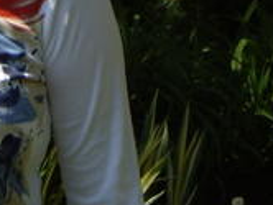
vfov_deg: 2.7
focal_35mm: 544
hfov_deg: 3.6
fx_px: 4296
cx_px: -25
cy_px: -180
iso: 64
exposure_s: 1/320
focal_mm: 23.7
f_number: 5.4
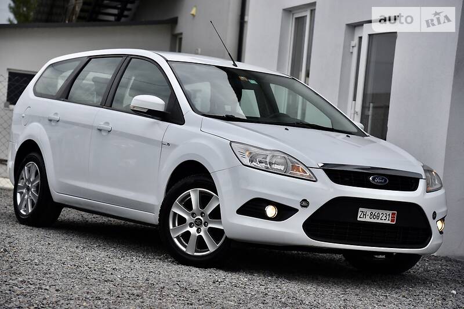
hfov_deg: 20.8
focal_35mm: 98
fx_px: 1263
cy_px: 154
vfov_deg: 14.0
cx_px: 232
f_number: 6.3
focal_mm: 98
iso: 200
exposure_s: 1/640
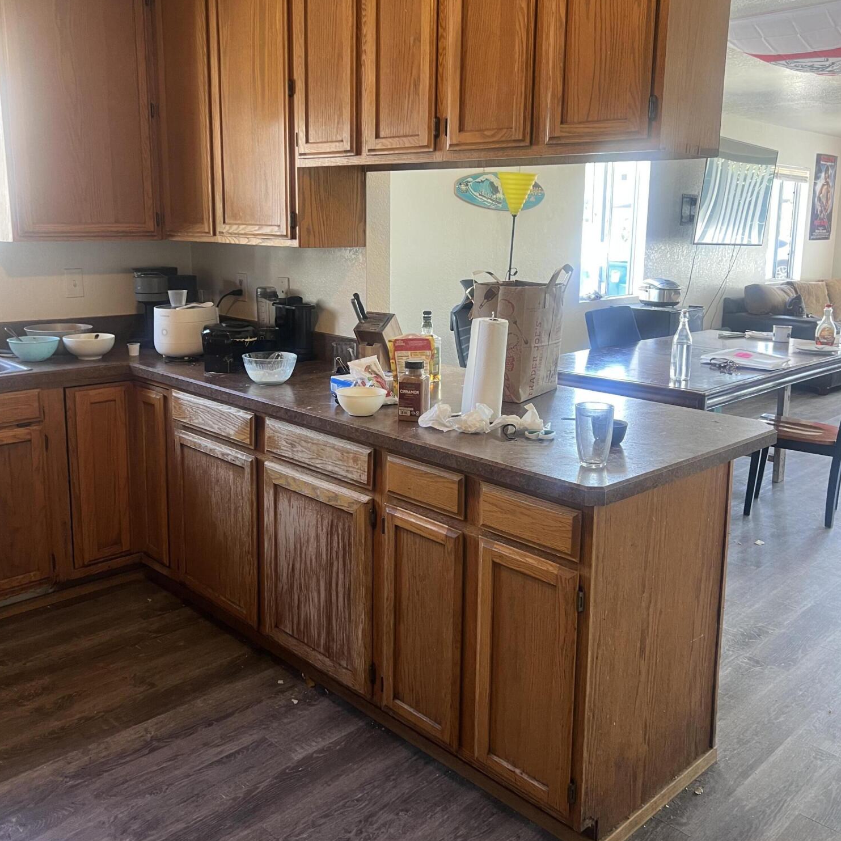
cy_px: 371
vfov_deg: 52.4
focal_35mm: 31
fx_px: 852
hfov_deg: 52.5
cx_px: 419
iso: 125
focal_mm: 5.7
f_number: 1.5
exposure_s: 1/60
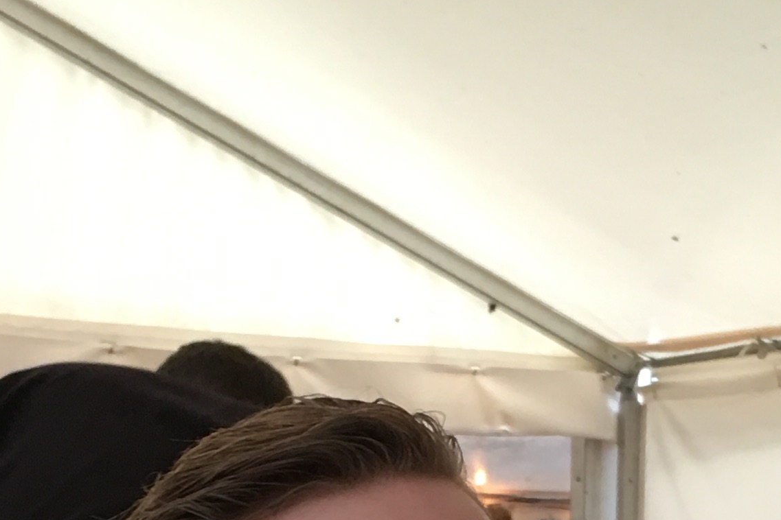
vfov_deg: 11.9
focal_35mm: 107
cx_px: 375
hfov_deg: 19.1
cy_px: 906
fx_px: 2321
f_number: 2.2
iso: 64
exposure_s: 1/17
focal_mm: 4.15
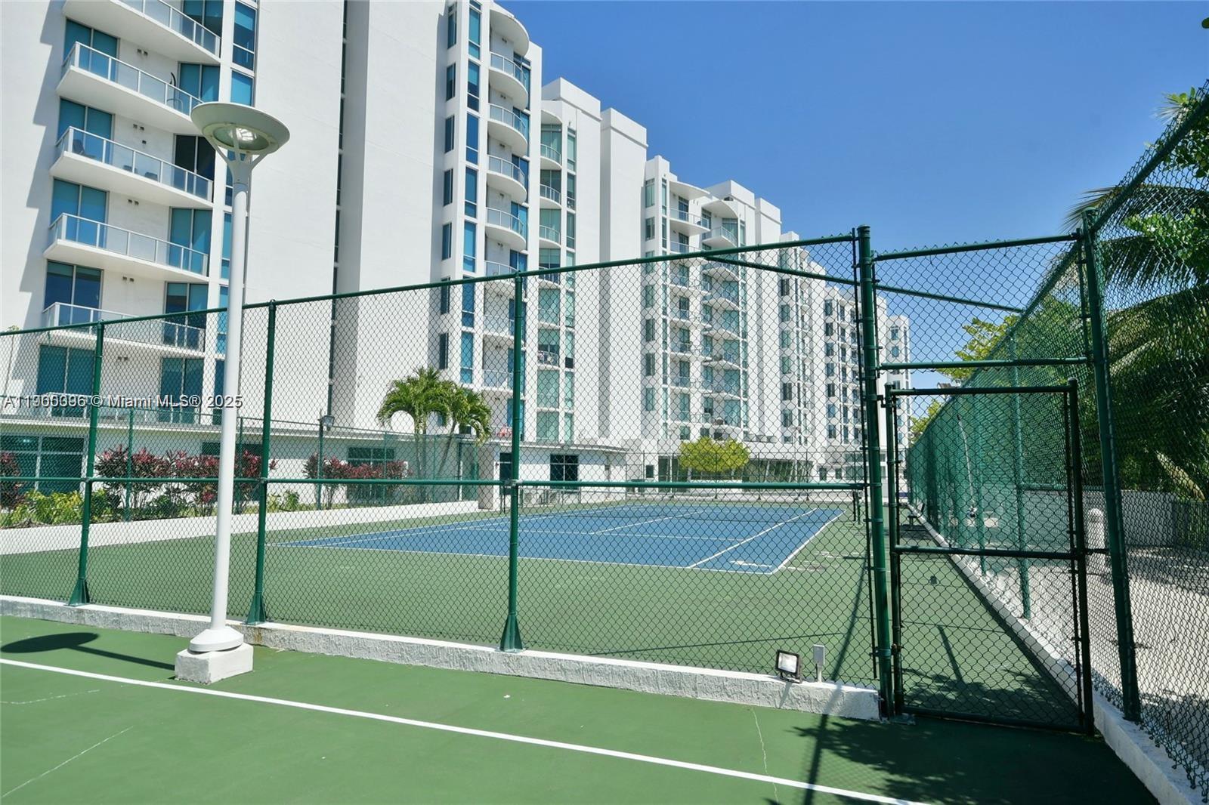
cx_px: 604
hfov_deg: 81.2
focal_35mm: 21
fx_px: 705
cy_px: 402
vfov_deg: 59.5
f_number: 9
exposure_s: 1/320
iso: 100
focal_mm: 14
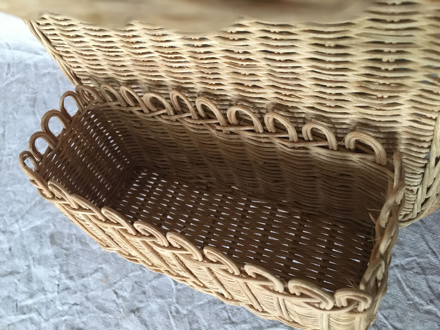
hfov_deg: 61.7
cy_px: 165
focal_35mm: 29
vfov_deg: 48.2
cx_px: 220
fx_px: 369
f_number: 2.2
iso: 320
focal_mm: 4.15
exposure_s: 1/17
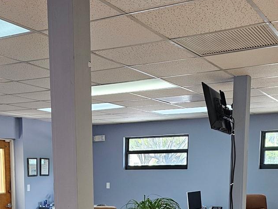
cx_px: 89
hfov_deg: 32.9
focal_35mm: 58
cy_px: 235
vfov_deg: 23.5
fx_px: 466
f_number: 1.7
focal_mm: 6.3
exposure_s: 1/120
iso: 320
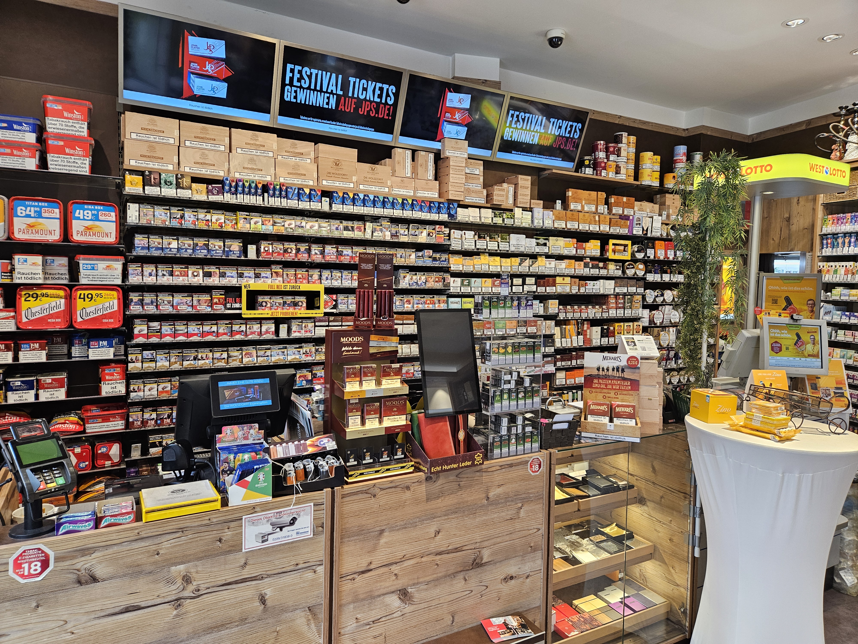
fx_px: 570
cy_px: 322
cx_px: 429
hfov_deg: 73.9
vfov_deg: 58.9
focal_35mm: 23
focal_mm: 5.4
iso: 125
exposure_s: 1/100
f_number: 1.8
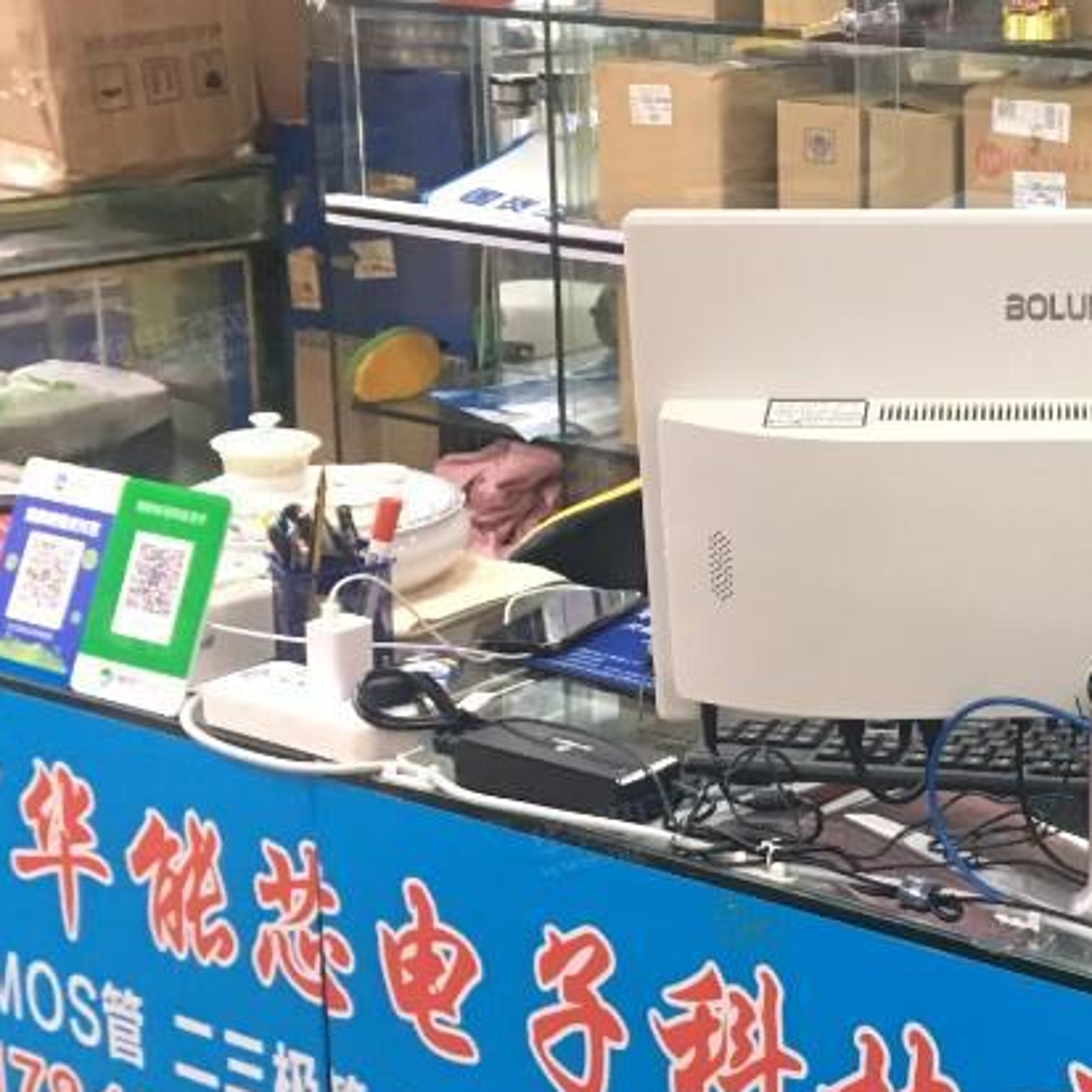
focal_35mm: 67
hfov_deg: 24.5
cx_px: 1105
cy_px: 352
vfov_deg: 25.6
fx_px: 2391
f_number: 2.2
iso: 200
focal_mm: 4.15
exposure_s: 1/17
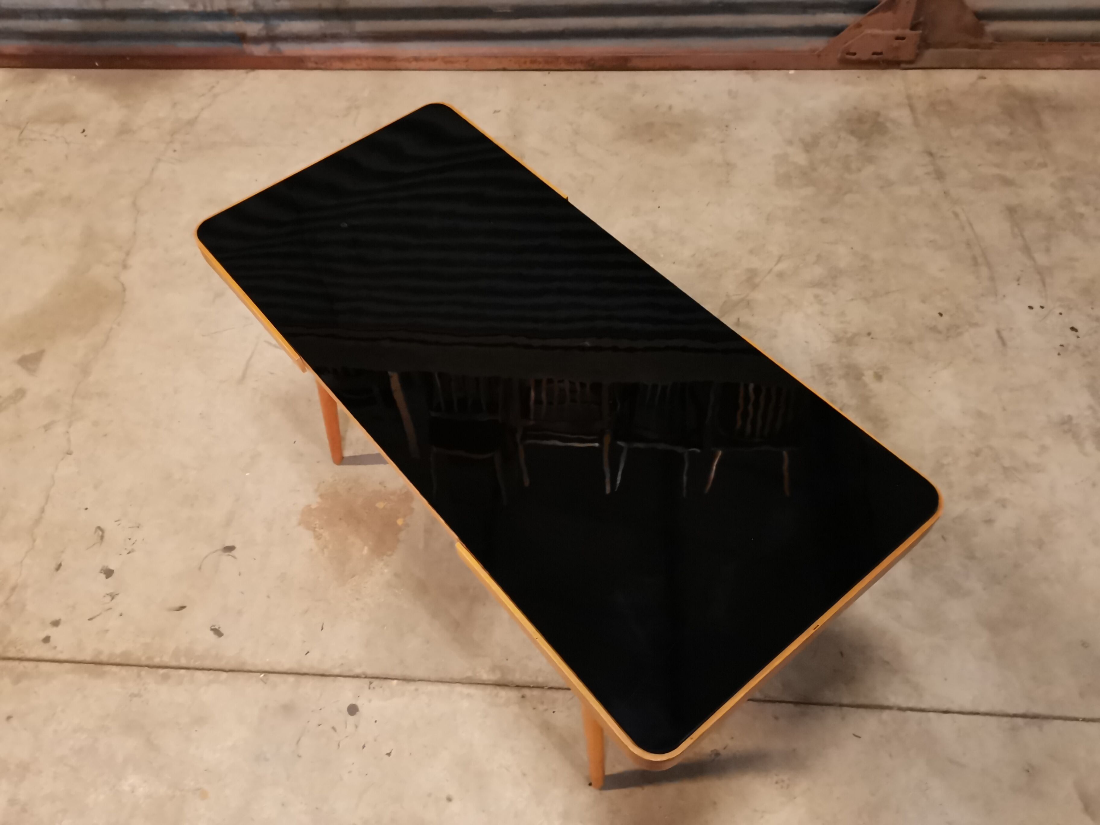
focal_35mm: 29
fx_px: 922
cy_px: 412
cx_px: 550
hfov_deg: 61.7
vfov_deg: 48.2
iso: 1250
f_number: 1.8
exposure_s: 1/20
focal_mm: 5.58
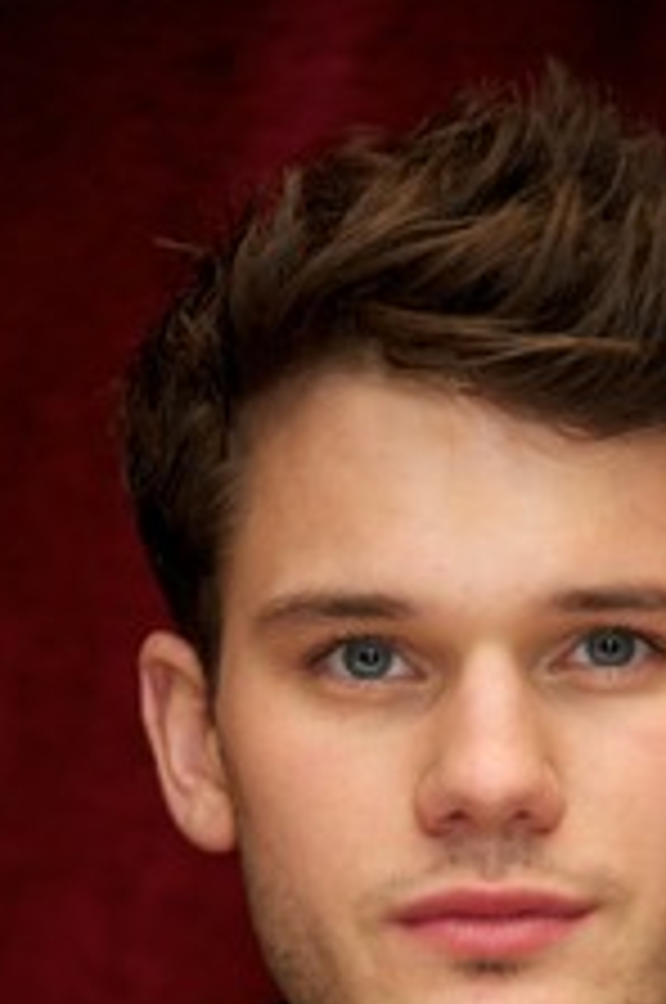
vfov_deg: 4.6
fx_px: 12470
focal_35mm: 448
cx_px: 544
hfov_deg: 3.1
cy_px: 869
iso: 1000
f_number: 6.3
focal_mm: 250
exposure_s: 1/60
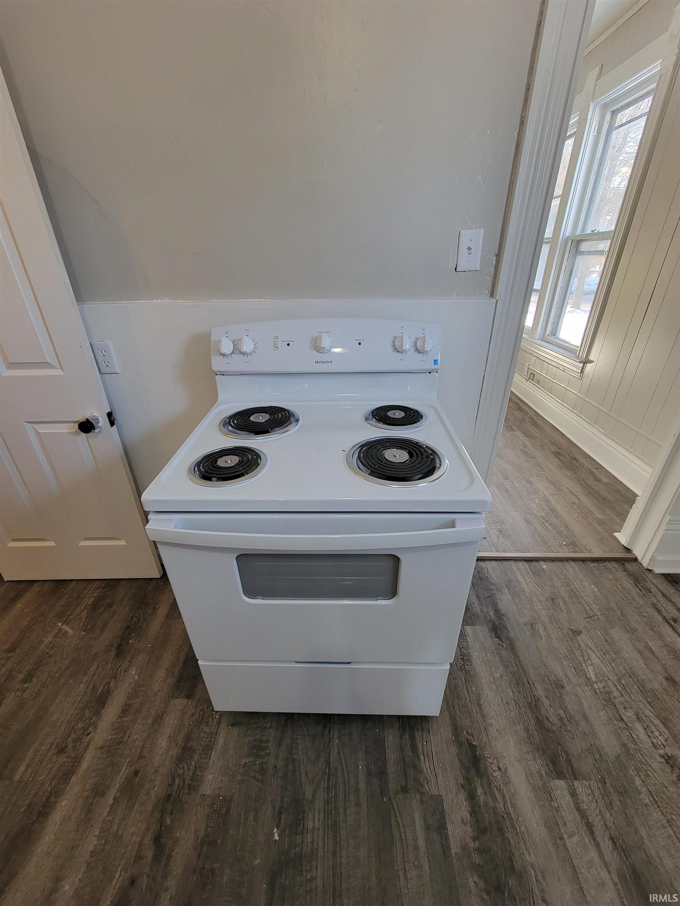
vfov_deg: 106.2
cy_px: 453
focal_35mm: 13
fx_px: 340
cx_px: 340
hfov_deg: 89.9
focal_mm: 2.2
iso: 200
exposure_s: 1/60
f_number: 2.2
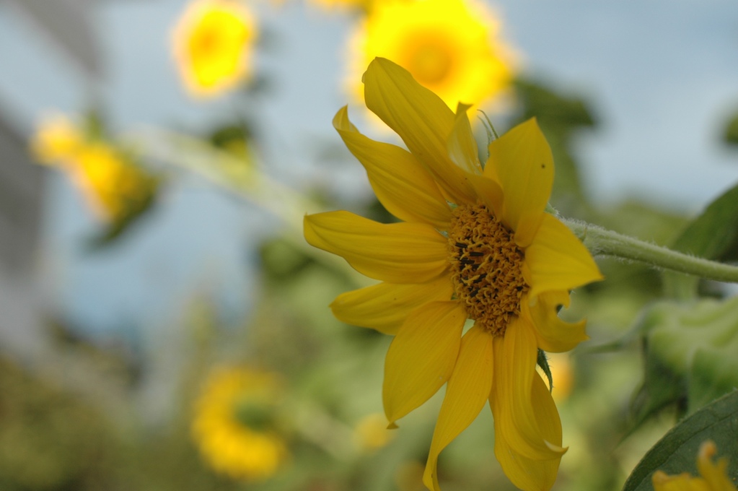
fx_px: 1536
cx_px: 369
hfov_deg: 27.0
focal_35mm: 75
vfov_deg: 18.1
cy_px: 246
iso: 400
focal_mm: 50
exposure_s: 1/200
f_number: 7.1
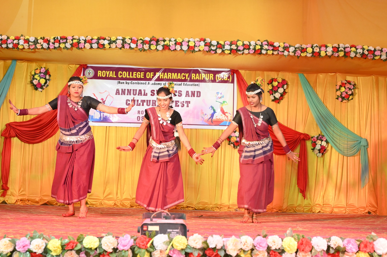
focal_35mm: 48
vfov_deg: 28.0
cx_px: 194
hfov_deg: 41.1
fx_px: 516
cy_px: 128
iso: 5000
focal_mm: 48
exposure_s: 1/200
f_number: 6.3
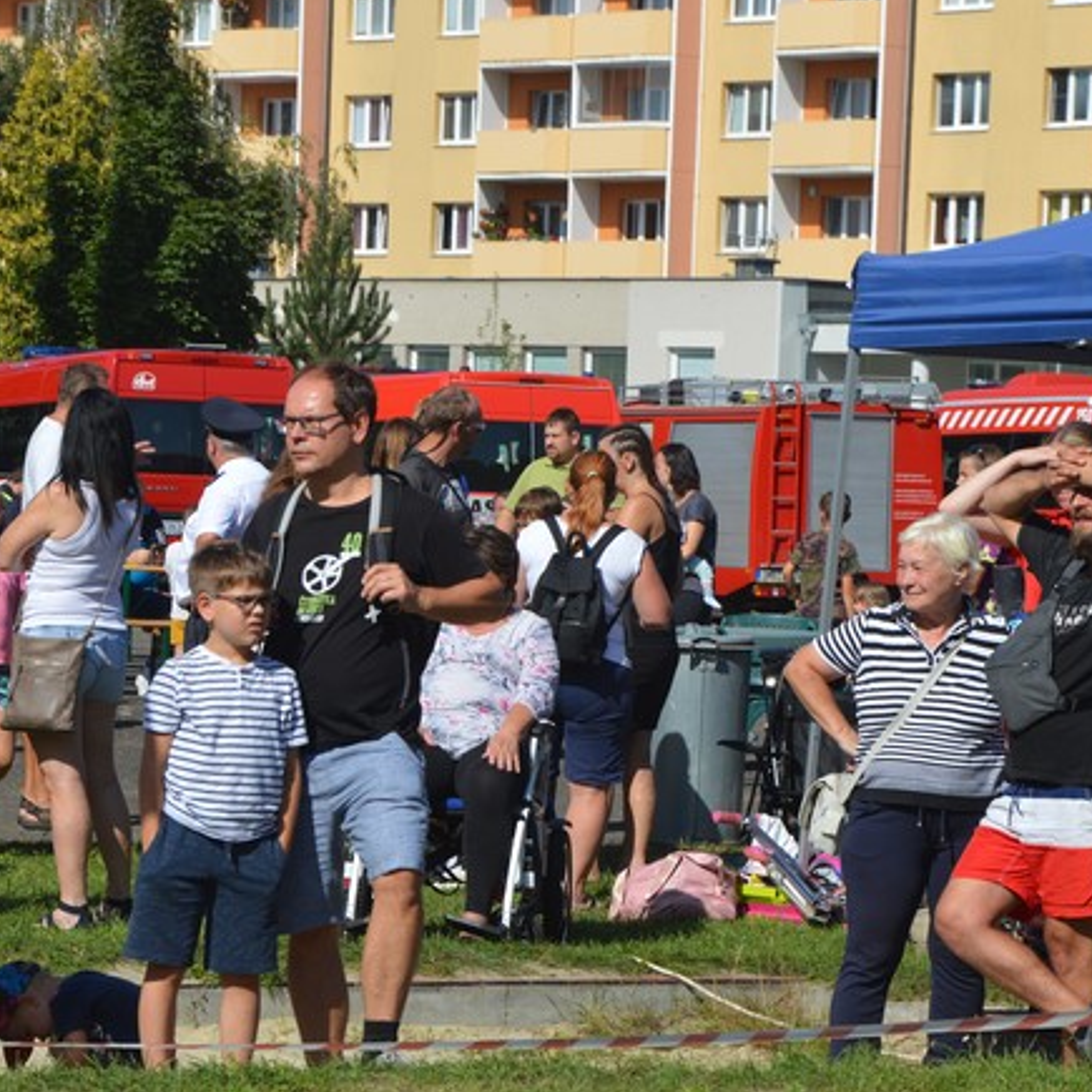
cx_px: 618
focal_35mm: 165
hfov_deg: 10.6
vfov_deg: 10.6
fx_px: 5879
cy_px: 556
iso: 100
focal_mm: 75
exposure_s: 1/320
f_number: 9
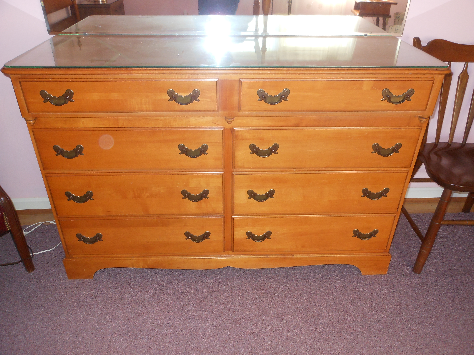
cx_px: 237
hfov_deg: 63.4
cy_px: 178
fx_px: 383
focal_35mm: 28
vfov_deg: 49.7
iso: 200
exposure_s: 1/25
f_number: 3.7
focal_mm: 5
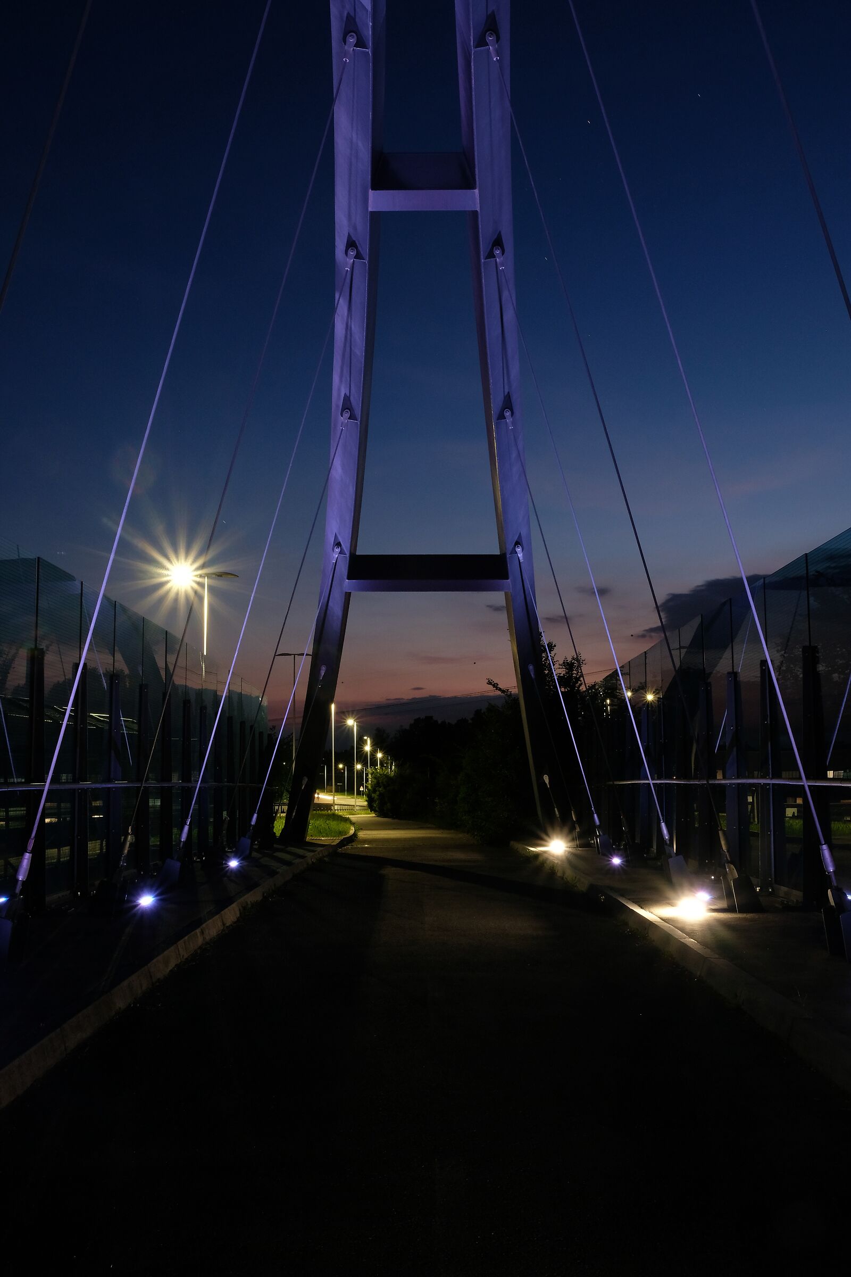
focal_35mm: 35
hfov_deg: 37.9
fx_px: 1241
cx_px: 426
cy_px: 638
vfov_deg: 54.4
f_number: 18
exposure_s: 30
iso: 800
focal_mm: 23.3
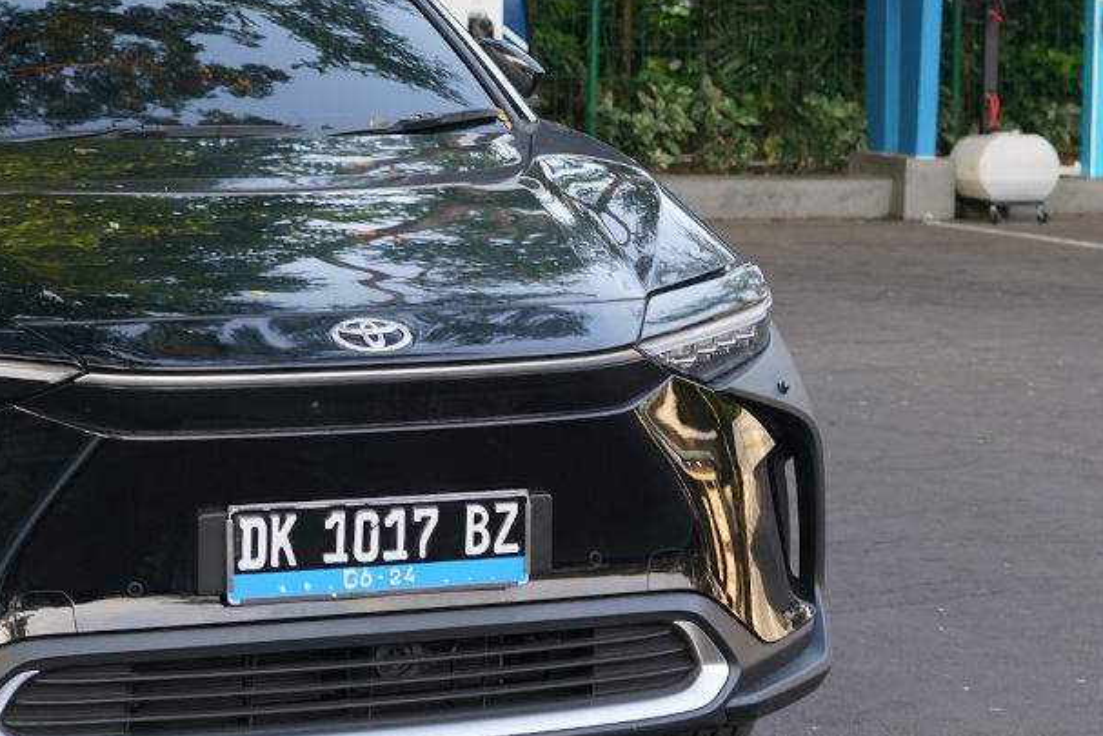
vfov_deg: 12.7
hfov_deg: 19.1
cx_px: 589
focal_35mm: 107
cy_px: 25
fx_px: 3279
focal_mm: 50
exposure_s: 1/160
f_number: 4
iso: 800
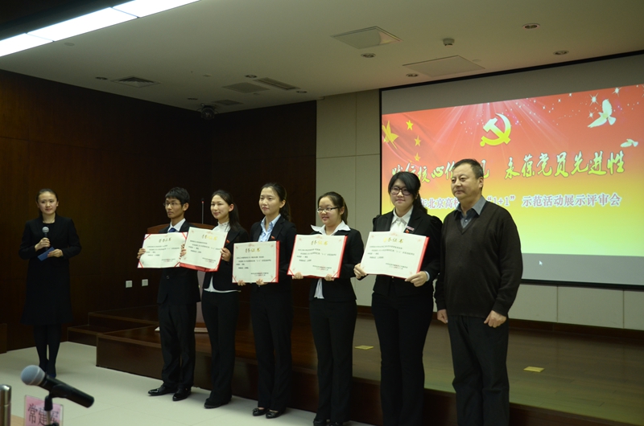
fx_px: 643
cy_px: 213
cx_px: 322
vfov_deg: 36.7
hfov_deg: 53.2
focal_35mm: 36
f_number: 4
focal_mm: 24
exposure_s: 1/50
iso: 500
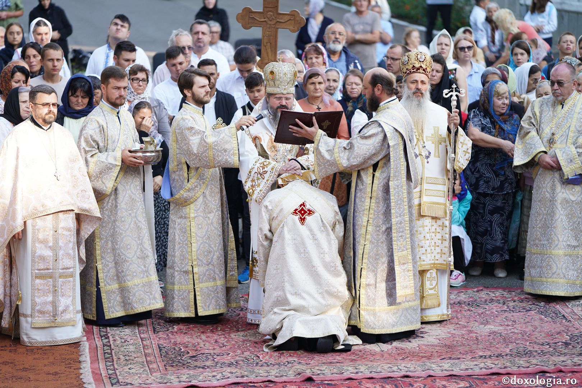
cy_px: 194
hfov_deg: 15.2
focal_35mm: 135
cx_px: 291
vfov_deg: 10.2
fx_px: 2182
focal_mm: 135
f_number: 2.8
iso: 160
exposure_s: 1/320
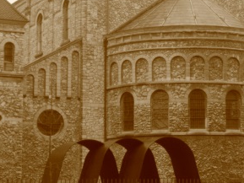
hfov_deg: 16.7
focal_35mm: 117
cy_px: 82
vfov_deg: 12.7
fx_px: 825
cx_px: 206
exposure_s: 1/500
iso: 80
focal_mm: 5.93
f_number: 3.7
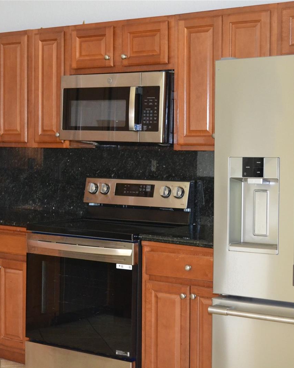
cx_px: 71
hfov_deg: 22.3
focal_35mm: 68
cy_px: 185
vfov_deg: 27.9
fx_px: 740
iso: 2200
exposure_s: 1/60
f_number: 4.8
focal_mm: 32
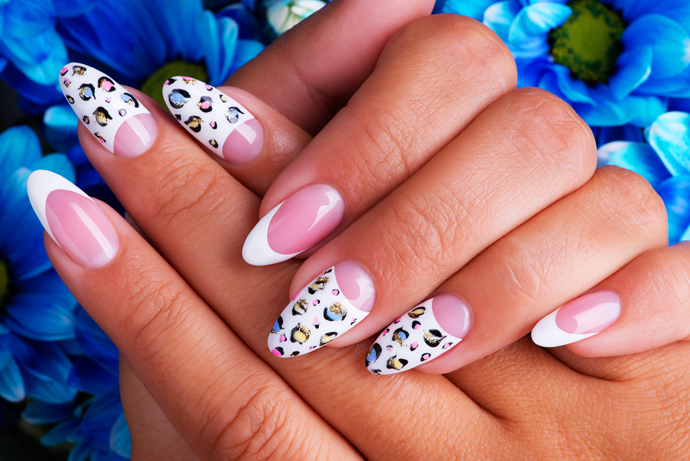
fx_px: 2013
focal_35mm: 105
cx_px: 345
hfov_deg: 19.4
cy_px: 230
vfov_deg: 13.1
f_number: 25
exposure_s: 1/200
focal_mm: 105
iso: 100
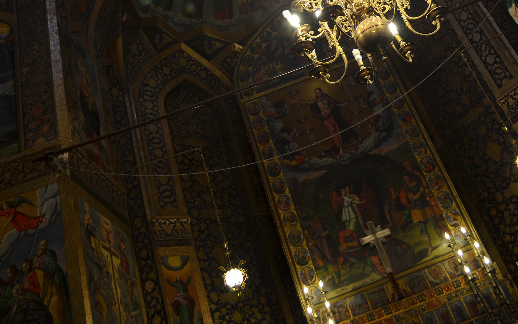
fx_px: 593
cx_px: 259
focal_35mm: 42
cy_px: -31
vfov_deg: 27.9
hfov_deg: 47.2
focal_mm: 18
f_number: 5
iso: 250
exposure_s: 1/20
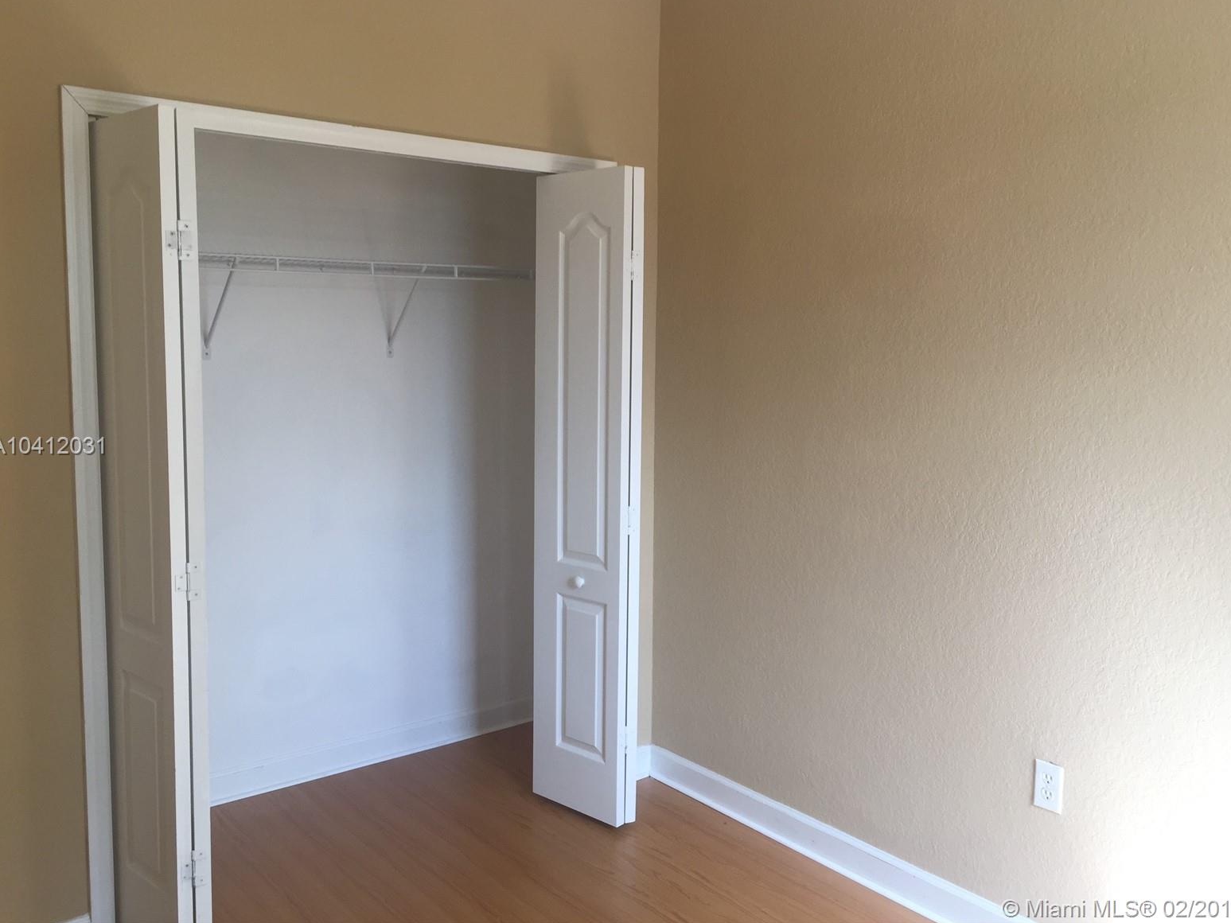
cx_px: 623
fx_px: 1067
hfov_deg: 60.0
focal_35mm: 30
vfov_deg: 46.8
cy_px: 447
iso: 32
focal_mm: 4.15
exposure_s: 1/120
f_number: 2.2
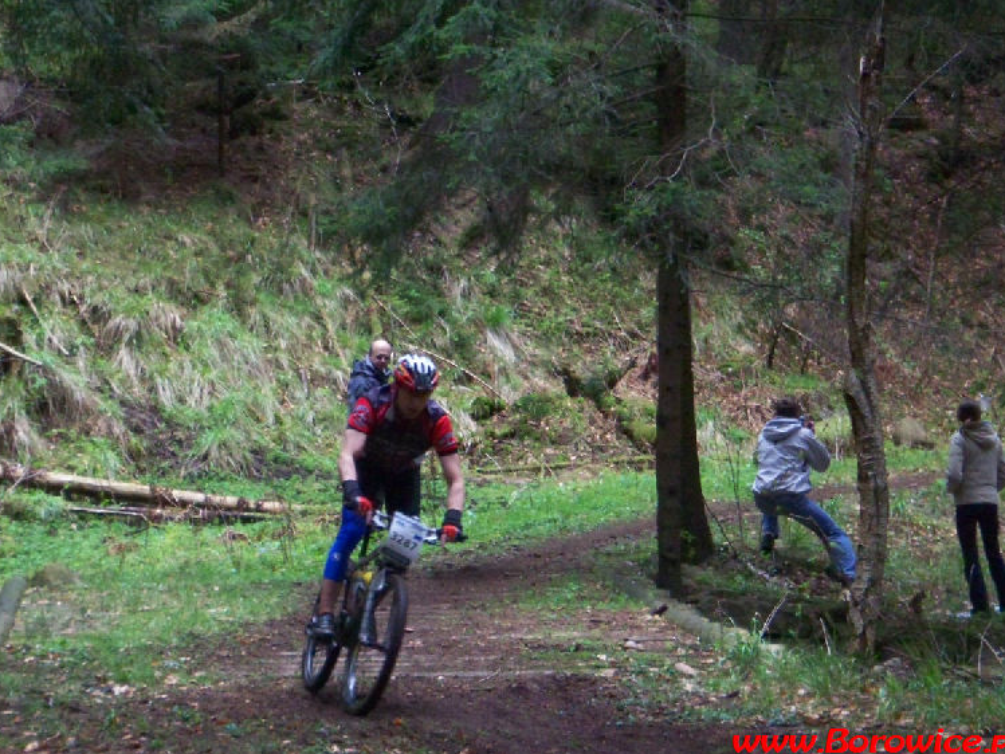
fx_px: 3630
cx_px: 498
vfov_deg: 11.9
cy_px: 370
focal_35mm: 125
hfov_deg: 15.8
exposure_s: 1/125
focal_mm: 19.2
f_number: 4.4
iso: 400
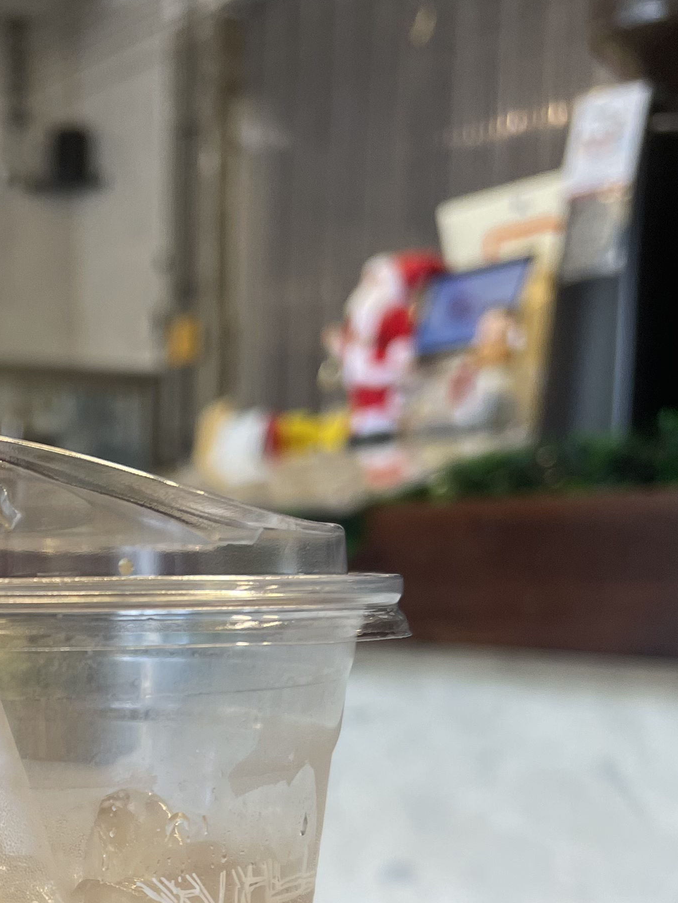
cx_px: 33
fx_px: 1514
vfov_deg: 31.2
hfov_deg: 24.3
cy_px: 867
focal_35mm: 58
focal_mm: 5.1
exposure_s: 1/50
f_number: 1.6
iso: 125
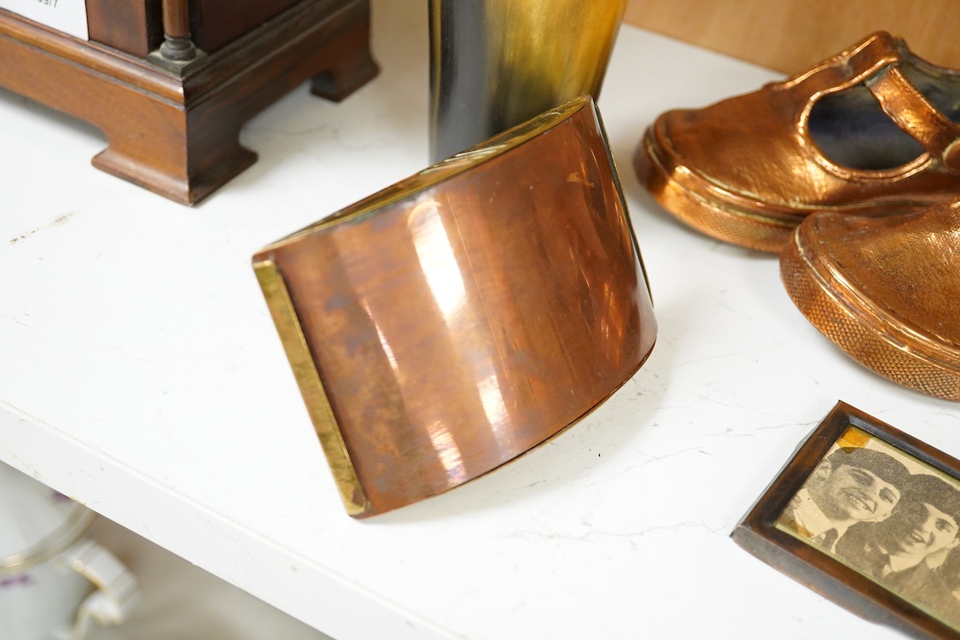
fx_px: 1200
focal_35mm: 45
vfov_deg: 29.9
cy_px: 320
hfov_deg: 43.6
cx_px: 480
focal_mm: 30
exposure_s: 1/160
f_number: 4
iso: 2500
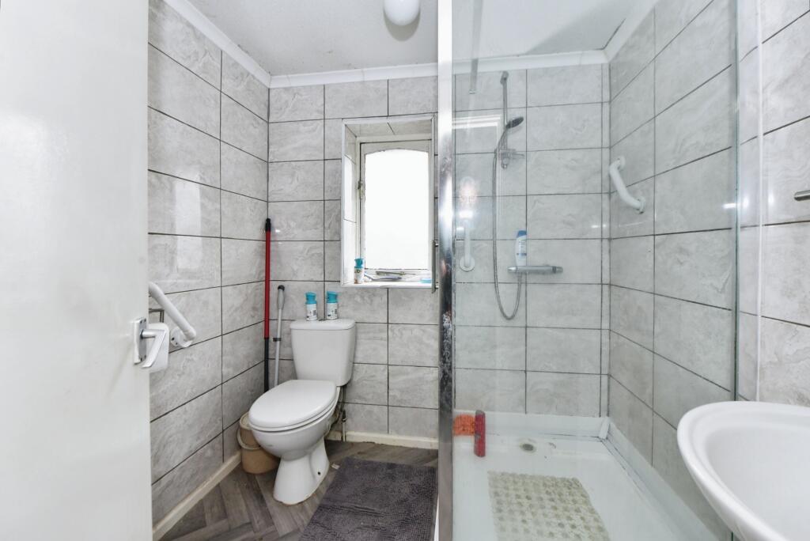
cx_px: 405
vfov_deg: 81.3
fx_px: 315
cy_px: 270
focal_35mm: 14
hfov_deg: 104.2
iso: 800
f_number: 8
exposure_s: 1/100
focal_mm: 14
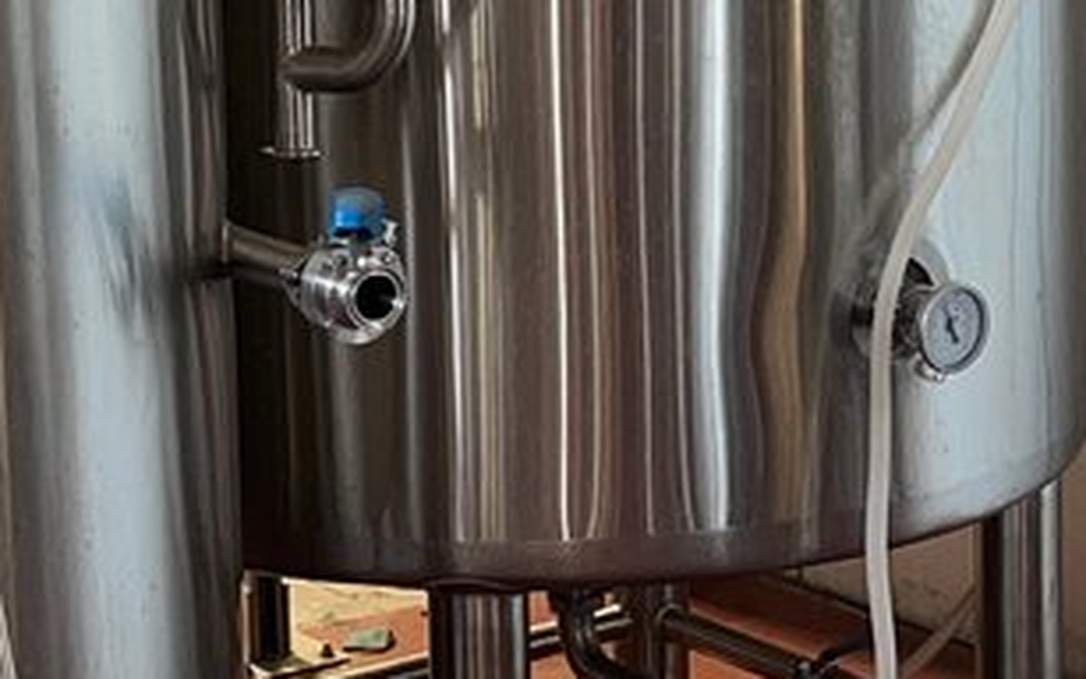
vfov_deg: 9.6
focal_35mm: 136
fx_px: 4026
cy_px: 281
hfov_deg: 15.2
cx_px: 1024
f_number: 1.5
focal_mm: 5.7
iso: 50
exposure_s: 1/24
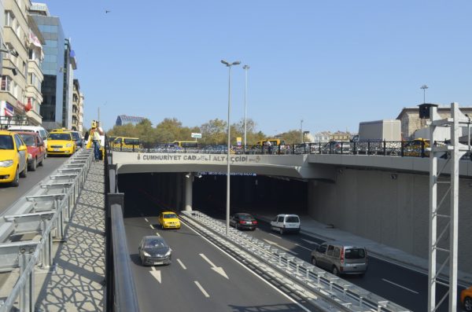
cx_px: 236
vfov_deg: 36.7
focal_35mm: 36
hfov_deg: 53.2
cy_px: 156
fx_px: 471
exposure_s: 1/250
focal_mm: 24
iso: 140
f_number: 8
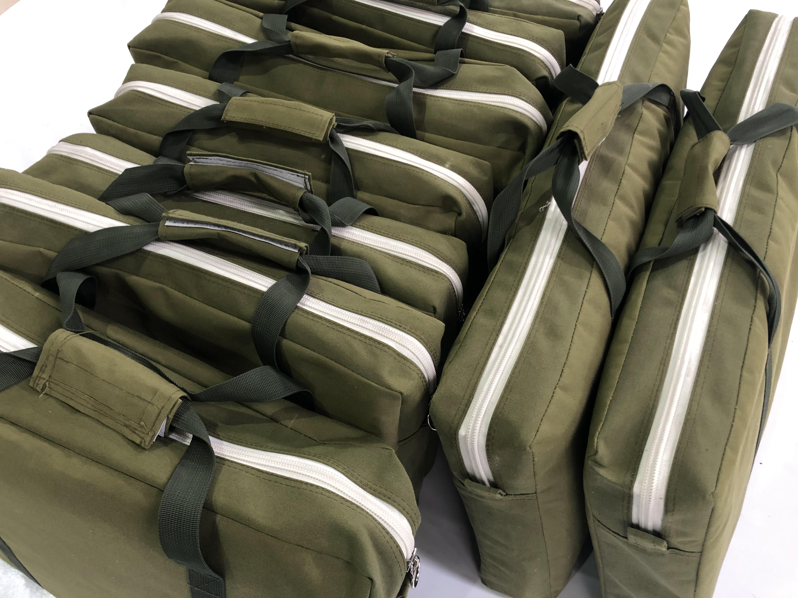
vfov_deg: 49.7
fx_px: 645
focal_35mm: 28
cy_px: 299
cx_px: 399
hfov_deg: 63.4
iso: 50
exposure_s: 1/15
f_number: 1.8
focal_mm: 3.99
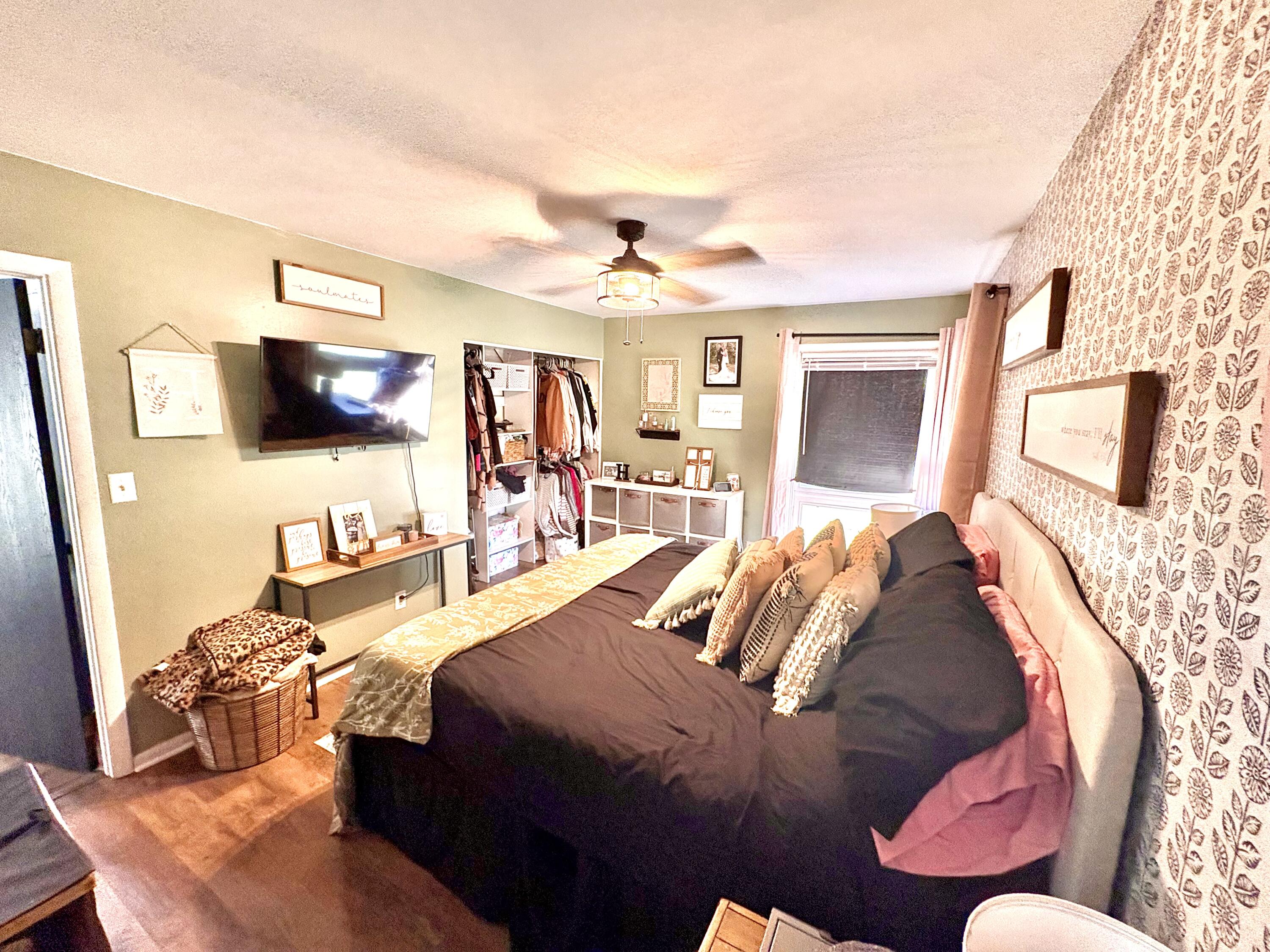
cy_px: 476
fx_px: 514
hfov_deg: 102.1
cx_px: 635
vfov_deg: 85.7
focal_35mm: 14
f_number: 2.2
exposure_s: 1/60
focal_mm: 2.22
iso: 640
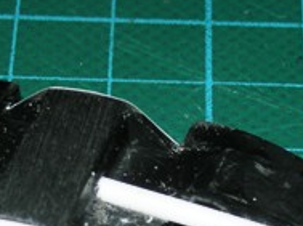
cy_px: 287
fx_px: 2254
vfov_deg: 5.7
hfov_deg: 7.7
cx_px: 164
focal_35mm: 258
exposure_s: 1/60
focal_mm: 12.3
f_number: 7.8
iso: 64
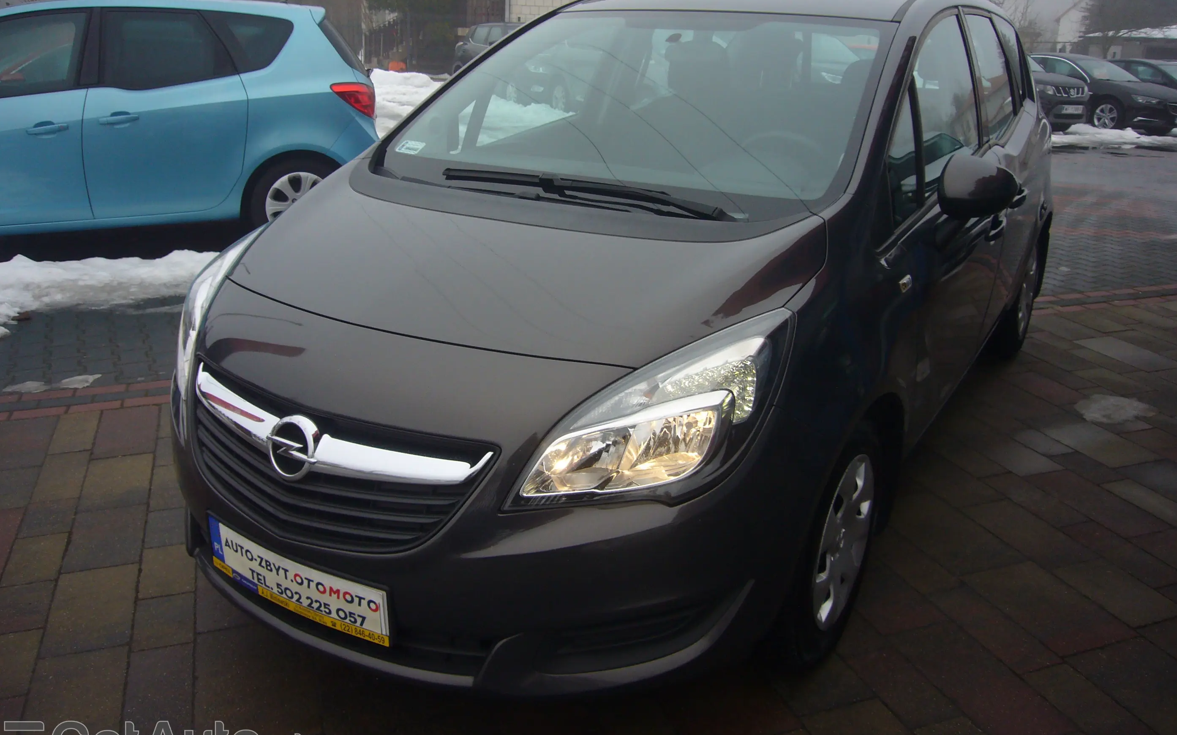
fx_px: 962
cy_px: 334
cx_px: 588
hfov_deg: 62.9
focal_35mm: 30
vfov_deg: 41.8
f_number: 2.8
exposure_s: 1/200
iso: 80
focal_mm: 4.6
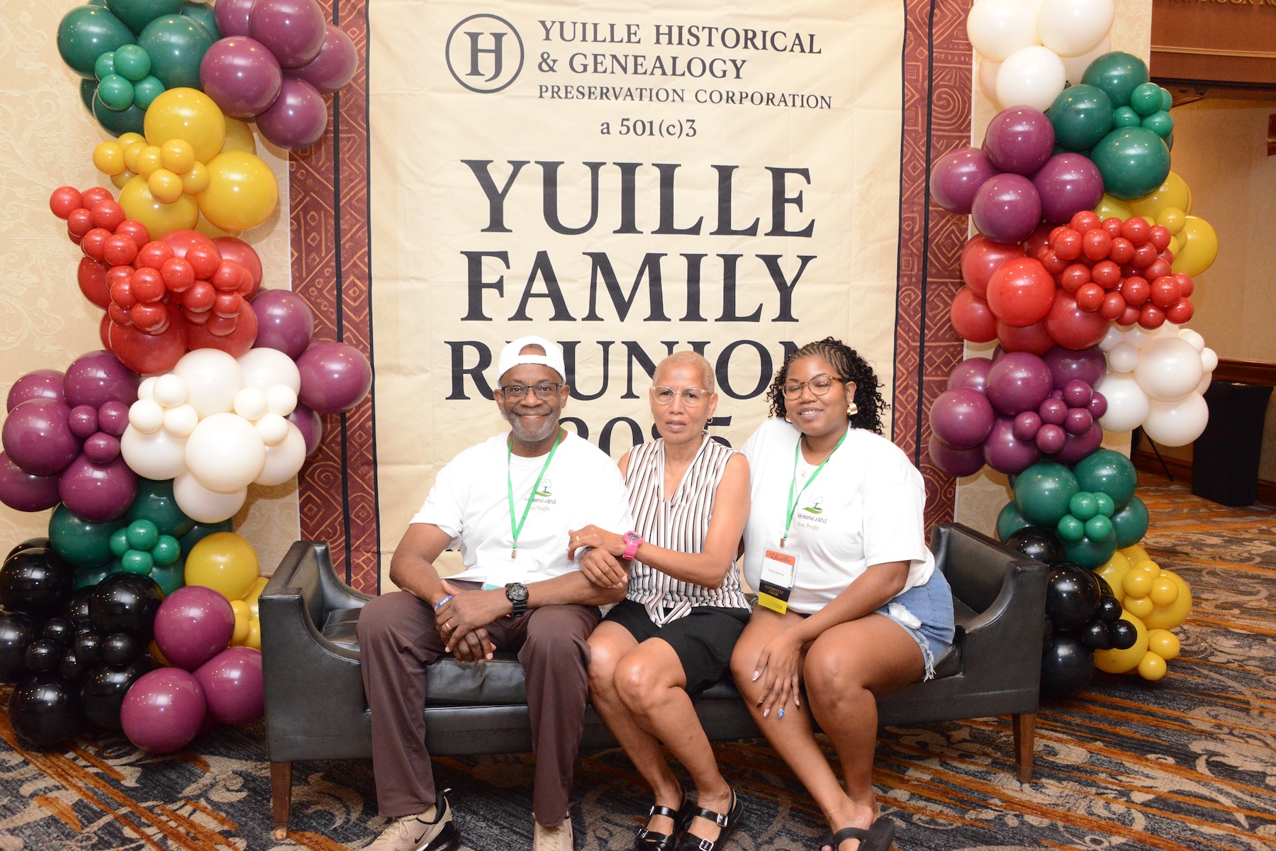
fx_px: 992
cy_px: 426
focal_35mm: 28
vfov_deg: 46.4
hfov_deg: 65.5
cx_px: 638
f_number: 7.1
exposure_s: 1/60
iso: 6400
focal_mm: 28
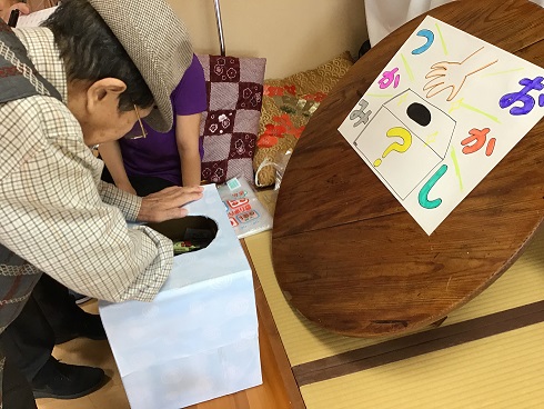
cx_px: 272
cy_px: 204
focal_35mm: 31
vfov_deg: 45.5
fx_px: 487
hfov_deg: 58.3
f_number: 2.4
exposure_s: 1/30
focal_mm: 3.3
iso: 32
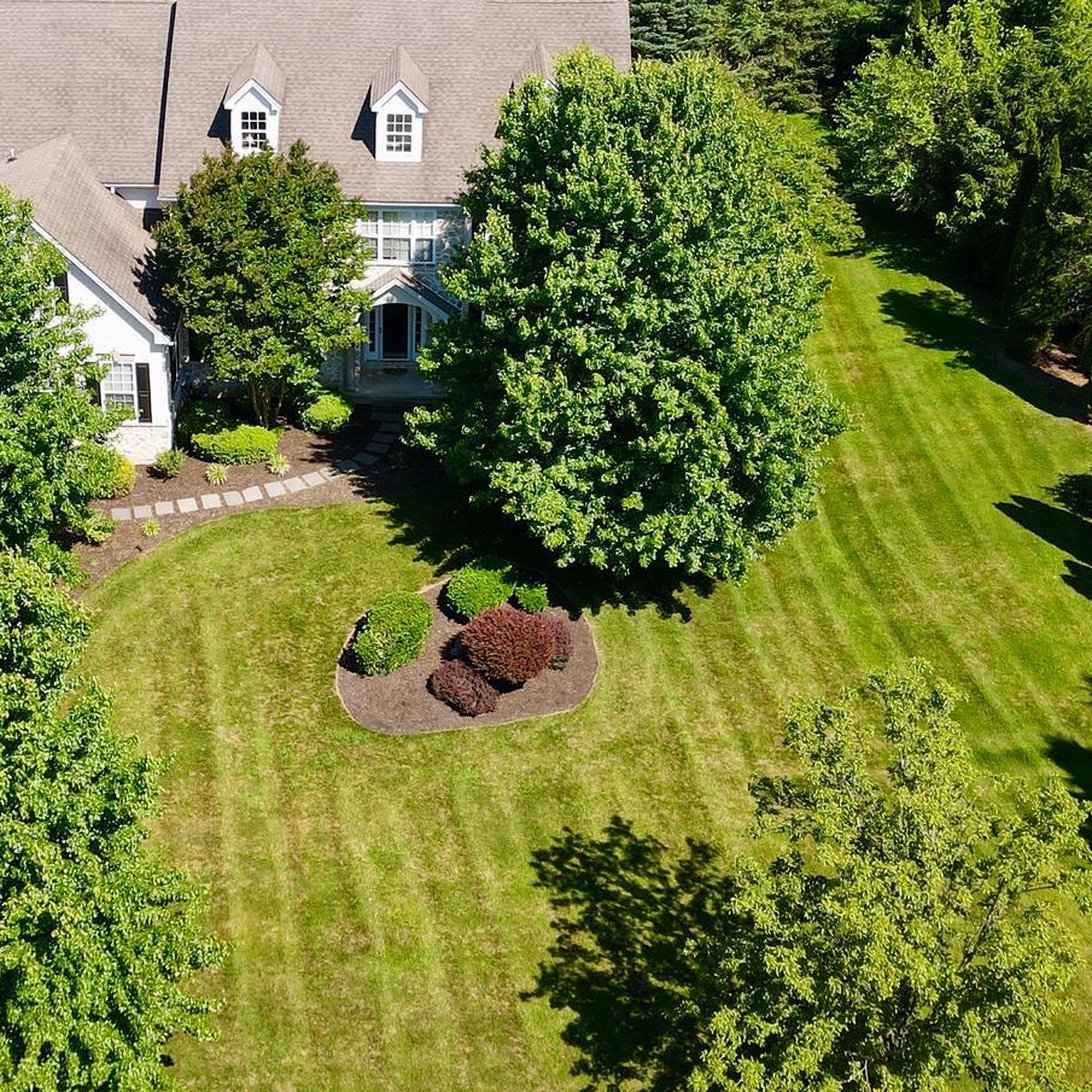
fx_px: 1713
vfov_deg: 35.1
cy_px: 393
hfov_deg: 35.0
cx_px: 364
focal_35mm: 48
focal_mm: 4.5
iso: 100
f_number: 2.8
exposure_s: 1/400
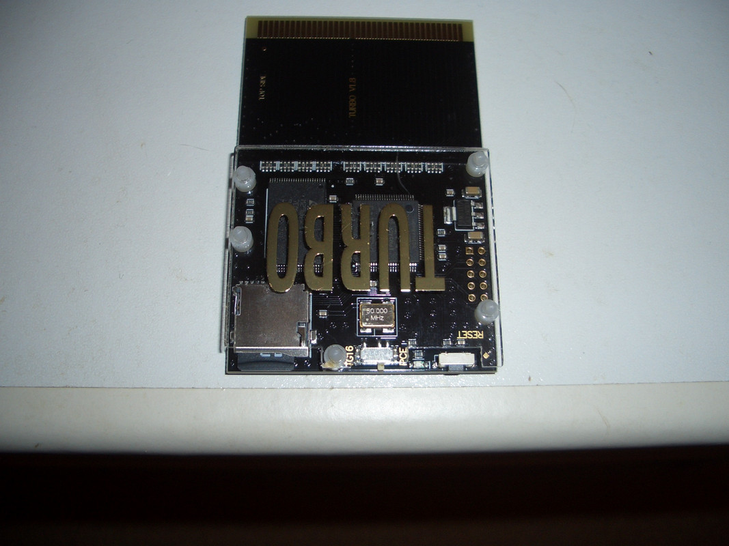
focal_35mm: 35
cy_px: 273
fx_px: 737
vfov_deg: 40.7
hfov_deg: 52.6
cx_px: 364
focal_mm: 5.8
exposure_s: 1/60
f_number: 2.6
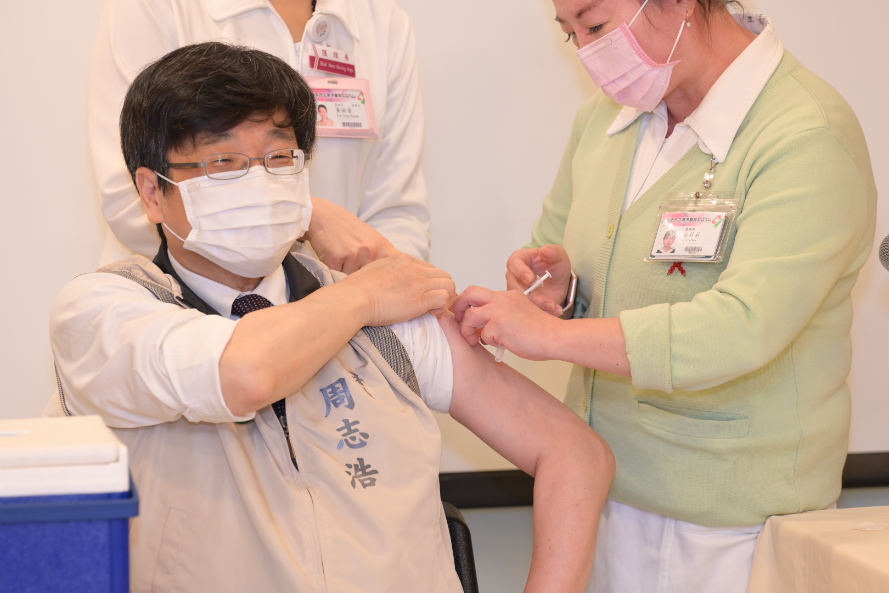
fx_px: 4198
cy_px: 296
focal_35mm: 170
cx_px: 444
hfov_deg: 12.1
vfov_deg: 8.1
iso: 1600
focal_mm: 170
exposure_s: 1/160
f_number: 5
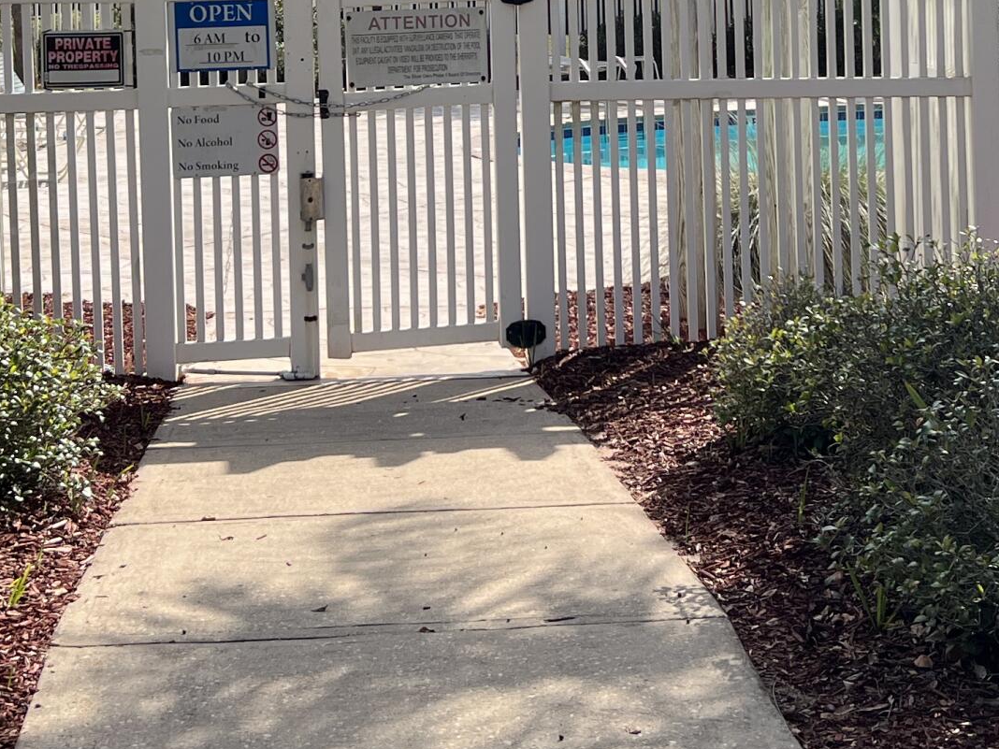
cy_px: -12
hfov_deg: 26.7
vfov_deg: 19.5
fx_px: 2107
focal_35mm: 73
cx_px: 547
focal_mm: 5.7
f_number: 1.5
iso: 50
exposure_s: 1/3704
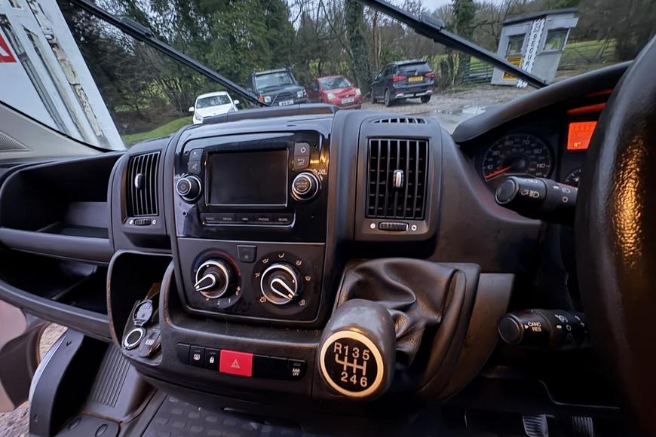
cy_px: 232
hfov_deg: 100.4
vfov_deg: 77.2
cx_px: 320
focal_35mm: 15
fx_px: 273
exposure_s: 1/8
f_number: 2.2
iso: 800
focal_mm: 2.22
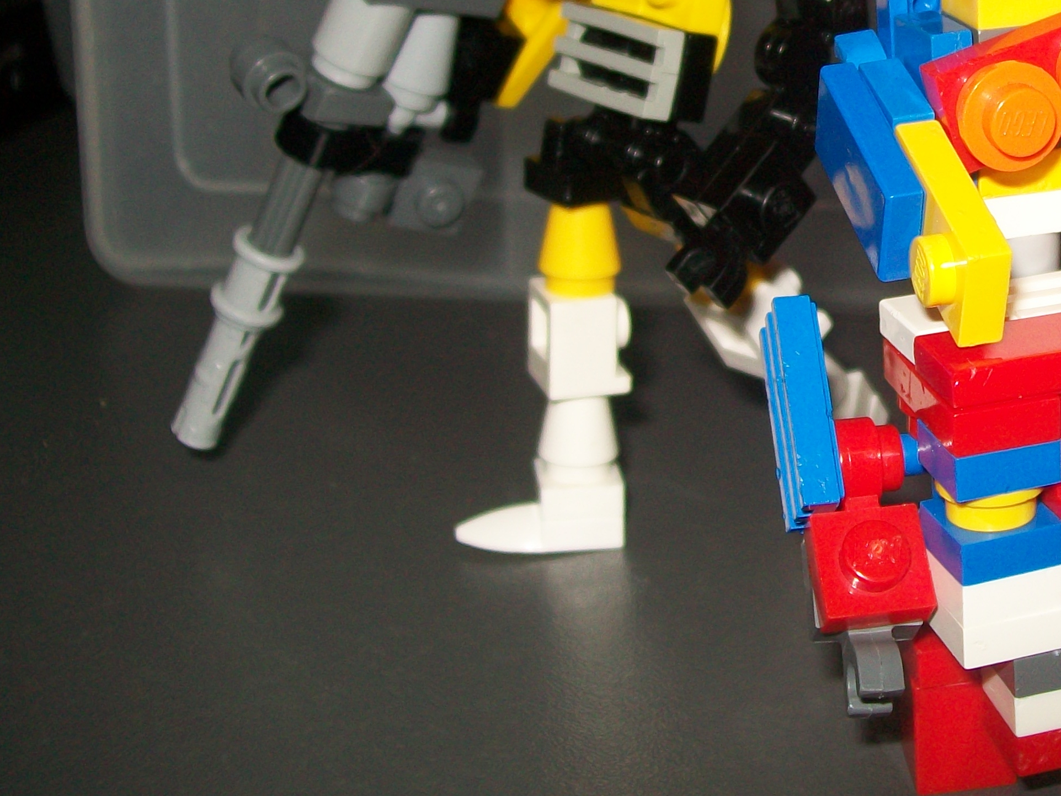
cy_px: 119
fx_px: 1992
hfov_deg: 28.8
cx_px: 937
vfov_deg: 22.2
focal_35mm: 65
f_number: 2.7
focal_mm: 6
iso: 64
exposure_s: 1/60
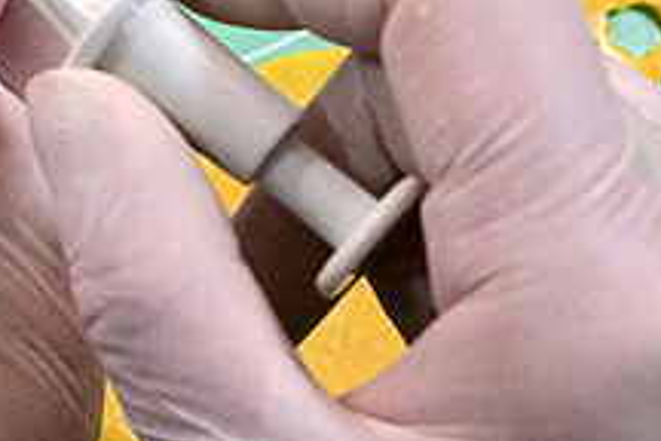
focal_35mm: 147
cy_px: -60
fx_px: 2699
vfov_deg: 9.2
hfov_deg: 12.9
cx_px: -456
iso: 2000
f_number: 7.1
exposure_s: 1/125
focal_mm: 31
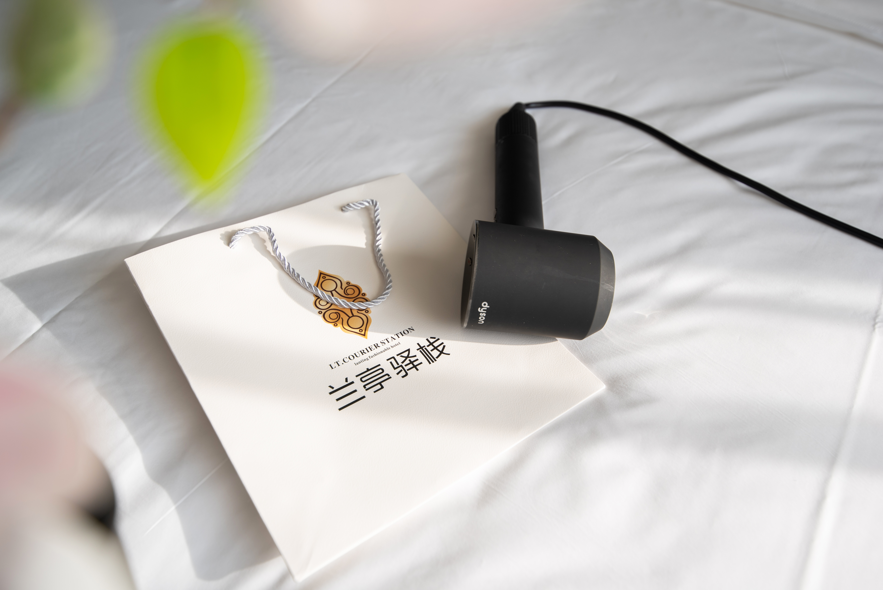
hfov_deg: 61.9
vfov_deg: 43.6
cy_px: 295
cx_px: 442
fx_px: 736
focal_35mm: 30
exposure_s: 1/125
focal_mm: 30
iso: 100
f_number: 3.5
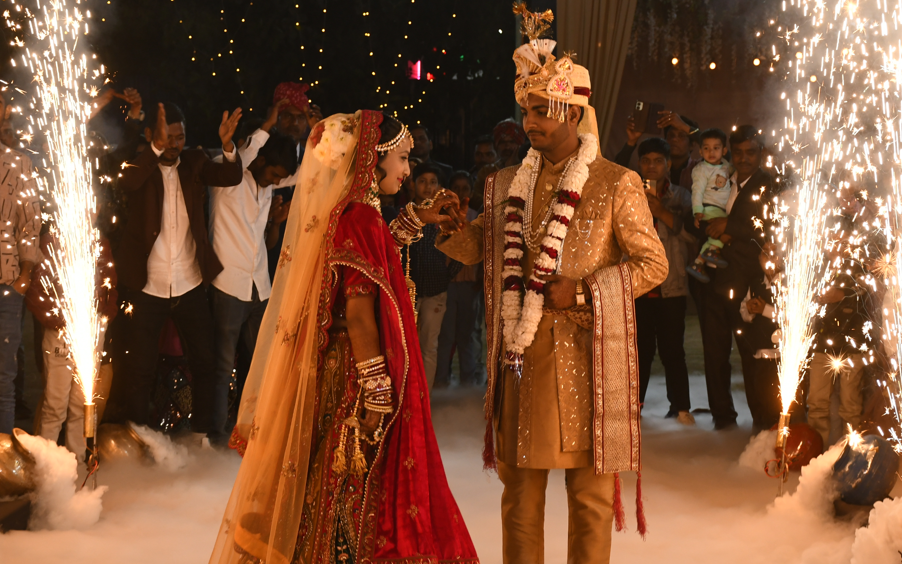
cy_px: 258
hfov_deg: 24.9
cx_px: 524
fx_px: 2040
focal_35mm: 83
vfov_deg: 15.7
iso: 800
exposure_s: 1/125
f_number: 5
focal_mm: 42
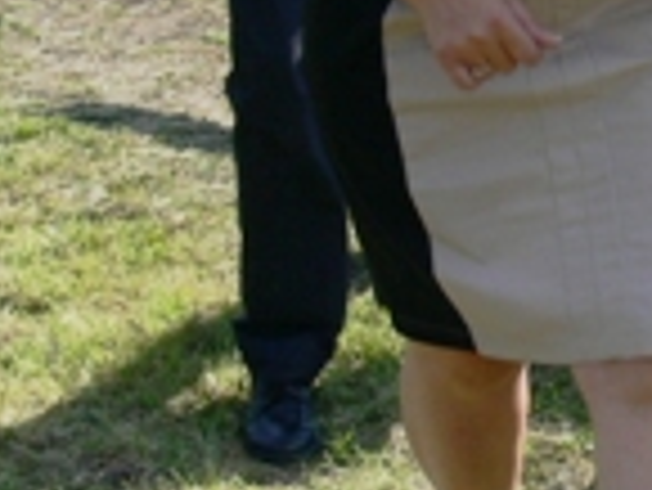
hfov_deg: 12.2
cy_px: -234
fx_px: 2903
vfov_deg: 9.4
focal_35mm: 154
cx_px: 994
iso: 80
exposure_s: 1/200
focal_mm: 7.4
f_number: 5.6
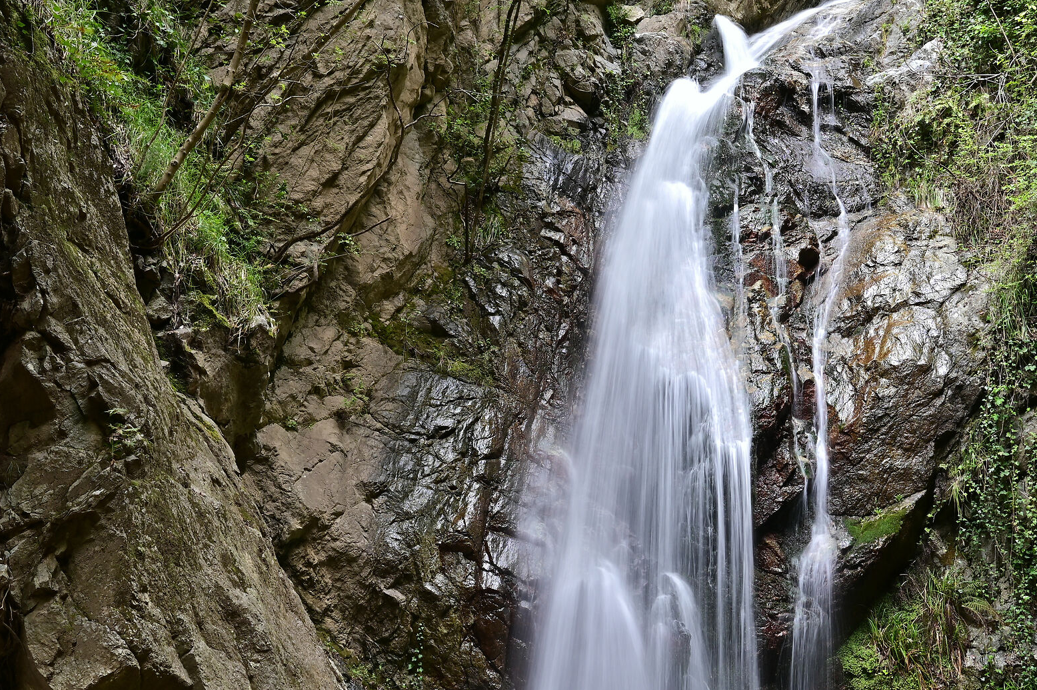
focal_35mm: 54
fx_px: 1554
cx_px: 552
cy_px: 312
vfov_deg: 25.0
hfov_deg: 36.9
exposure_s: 1/5
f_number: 8
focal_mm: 35
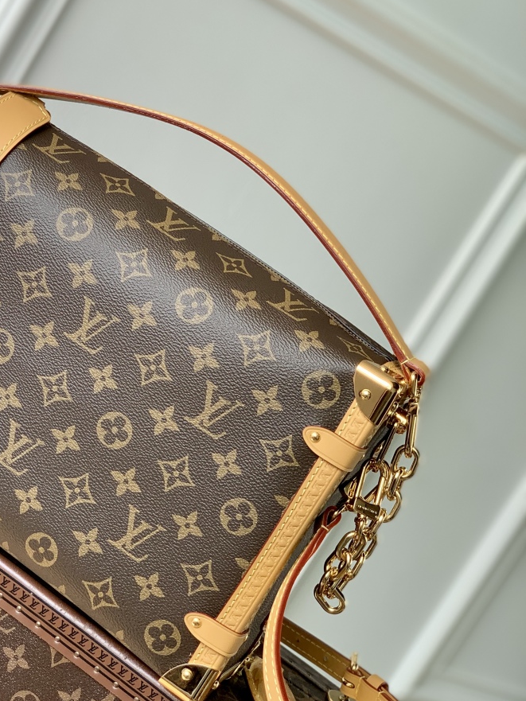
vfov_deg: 23.0
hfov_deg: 17.2
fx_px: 1722
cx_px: 98
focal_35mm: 85
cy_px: 298
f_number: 2.4
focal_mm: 6
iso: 16
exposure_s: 1/156
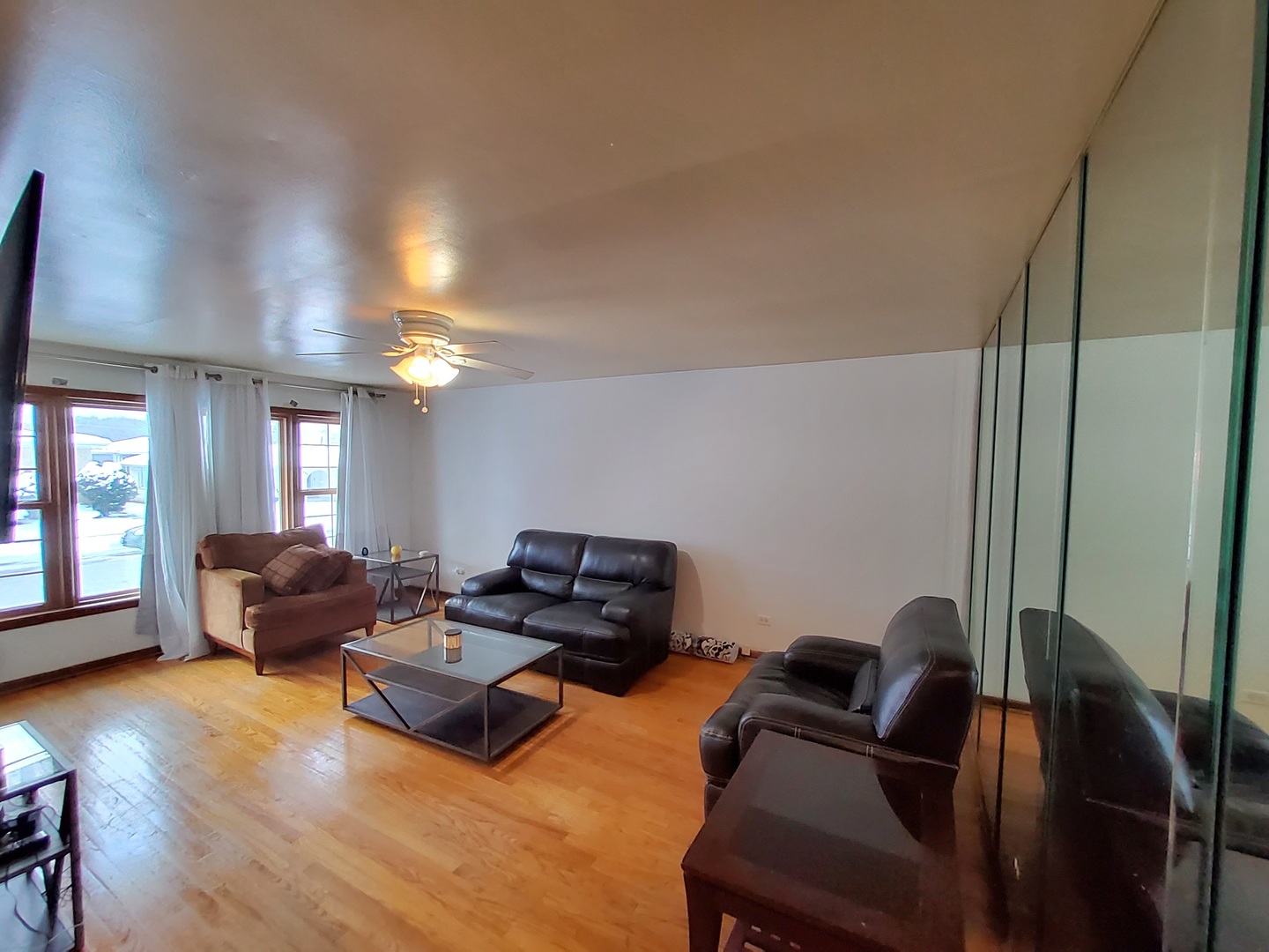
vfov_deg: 89.9
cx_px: 634
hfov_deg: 106.2
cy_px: 476
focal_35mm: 13
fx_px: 477
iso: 200
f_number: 2.2
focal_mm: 1.13
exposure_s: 1/33
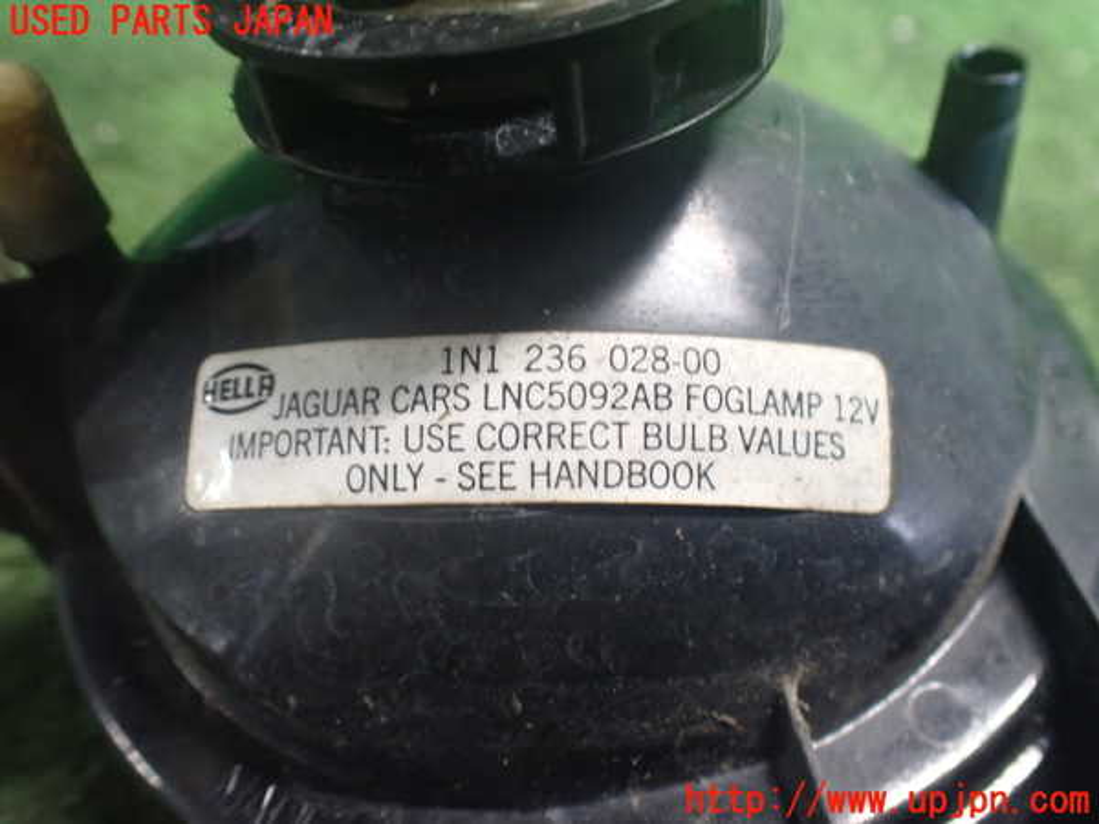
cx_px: 550
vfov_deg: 46.8
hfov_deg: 60.0
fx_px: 952
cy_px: 412
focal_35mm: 30
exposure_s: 1/30
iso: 800
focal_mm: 5.4
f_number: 2.3
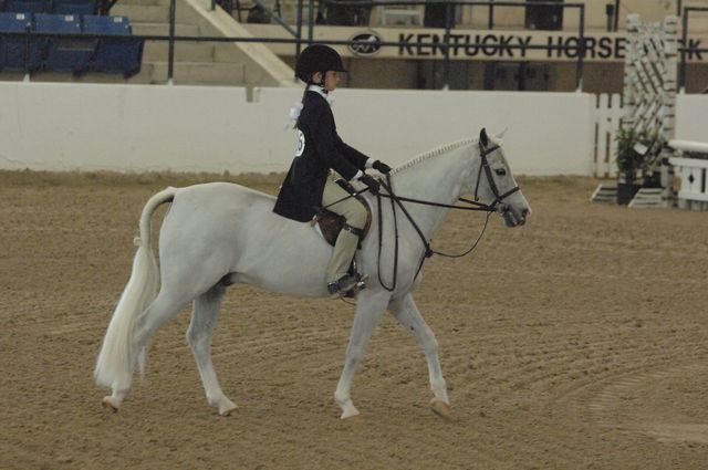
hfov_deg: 8.3
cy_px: 235
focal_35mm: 248
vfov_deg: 5.5
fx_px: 4861
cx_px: 354
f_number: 4
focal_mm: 165
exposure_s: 1/200
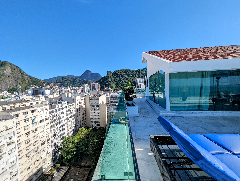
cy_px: 90
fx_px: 90
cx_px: 120
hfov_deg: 106.1
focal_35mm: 13
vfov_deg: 90.1
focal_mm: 1.95
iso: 43
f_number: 2.2
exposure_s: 1/1789
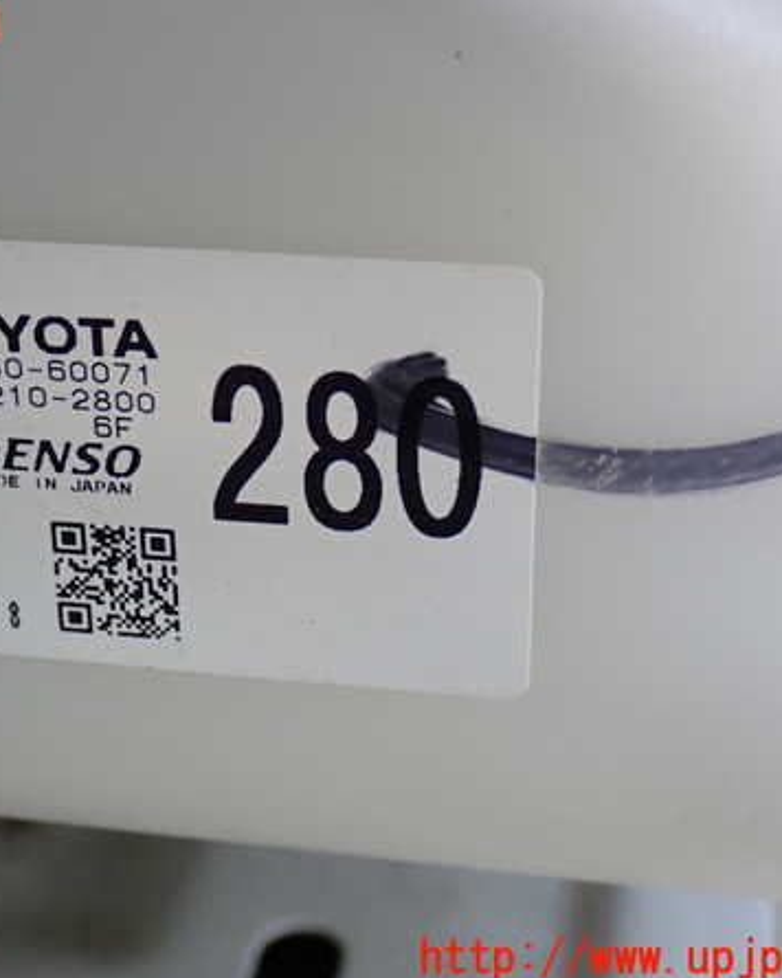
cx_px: 257
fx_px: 2054
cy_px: 492
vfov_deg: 26.8
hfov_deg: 21.5
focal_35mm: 71
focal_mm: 9.65
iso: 500
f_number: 3.3
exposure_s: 1/50
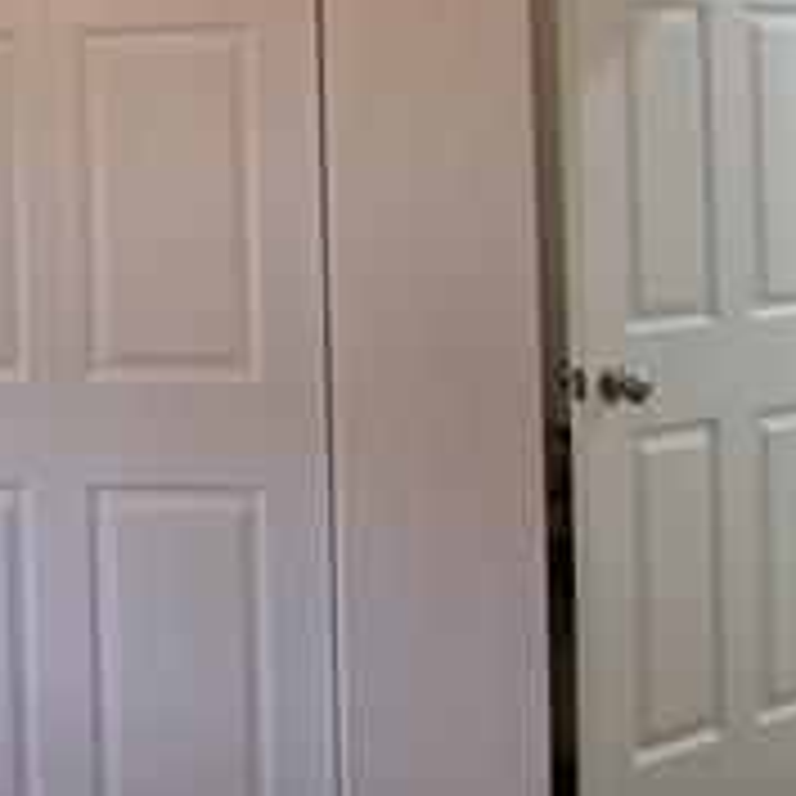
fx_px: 1015
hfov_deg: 36.1
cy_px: 148
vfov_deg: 40.9
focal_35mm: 39
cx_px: -90
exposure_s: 1/25
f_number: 2.2
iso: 200
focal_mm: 1.74
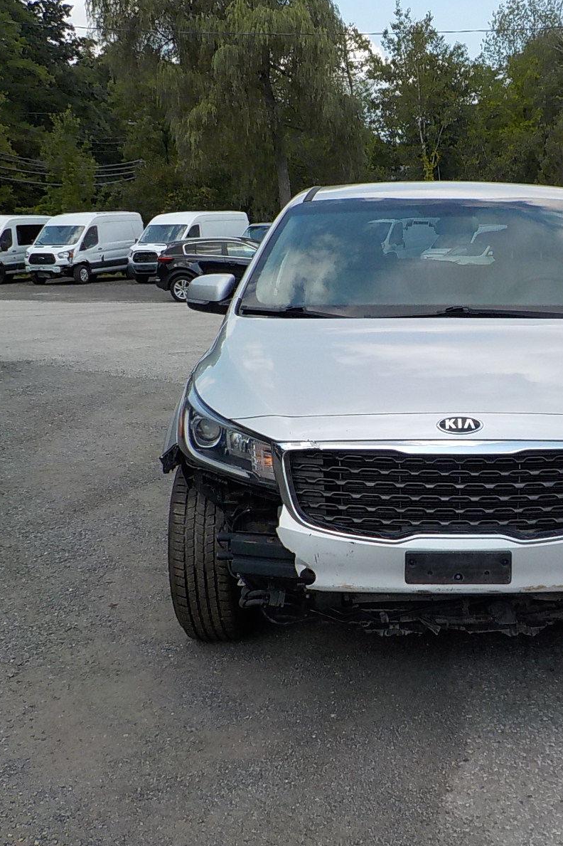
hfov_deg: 31.0
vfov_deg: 46.4
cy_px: 423
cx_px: 460
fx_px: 986
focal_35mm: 42
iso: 125
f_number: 3.3
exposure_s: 1/800
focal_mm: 4.1
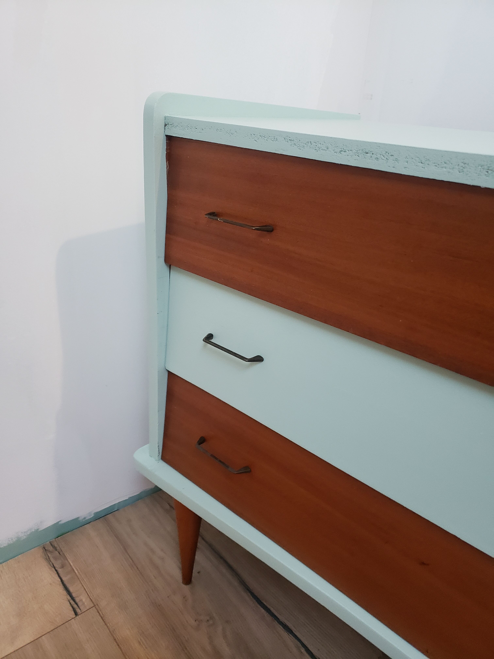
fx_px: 495
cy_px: 330
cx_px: 247
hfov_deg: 53.1
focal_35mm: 26
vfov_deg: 67.3
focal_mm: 4.3
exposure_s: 1/42
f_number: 1.5
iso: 640
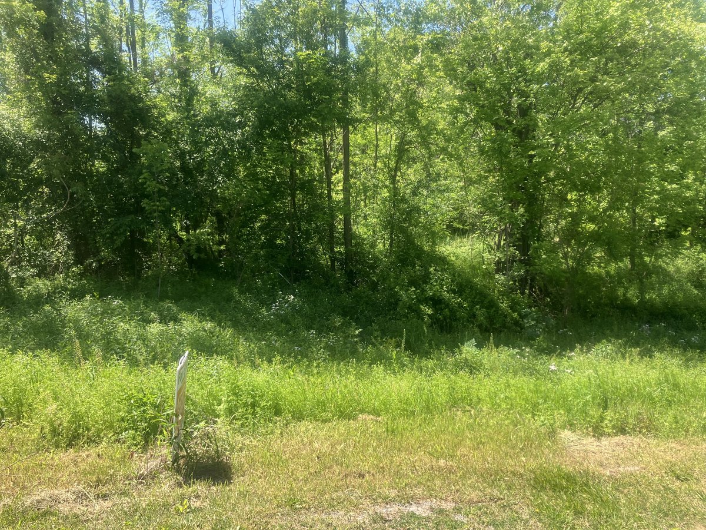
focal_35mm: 28
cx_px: 353
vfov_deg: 49.7
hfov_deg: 63.4
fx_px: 571
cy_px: 265
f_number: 1.8
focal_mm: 3.99
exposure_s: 1/486
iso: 32
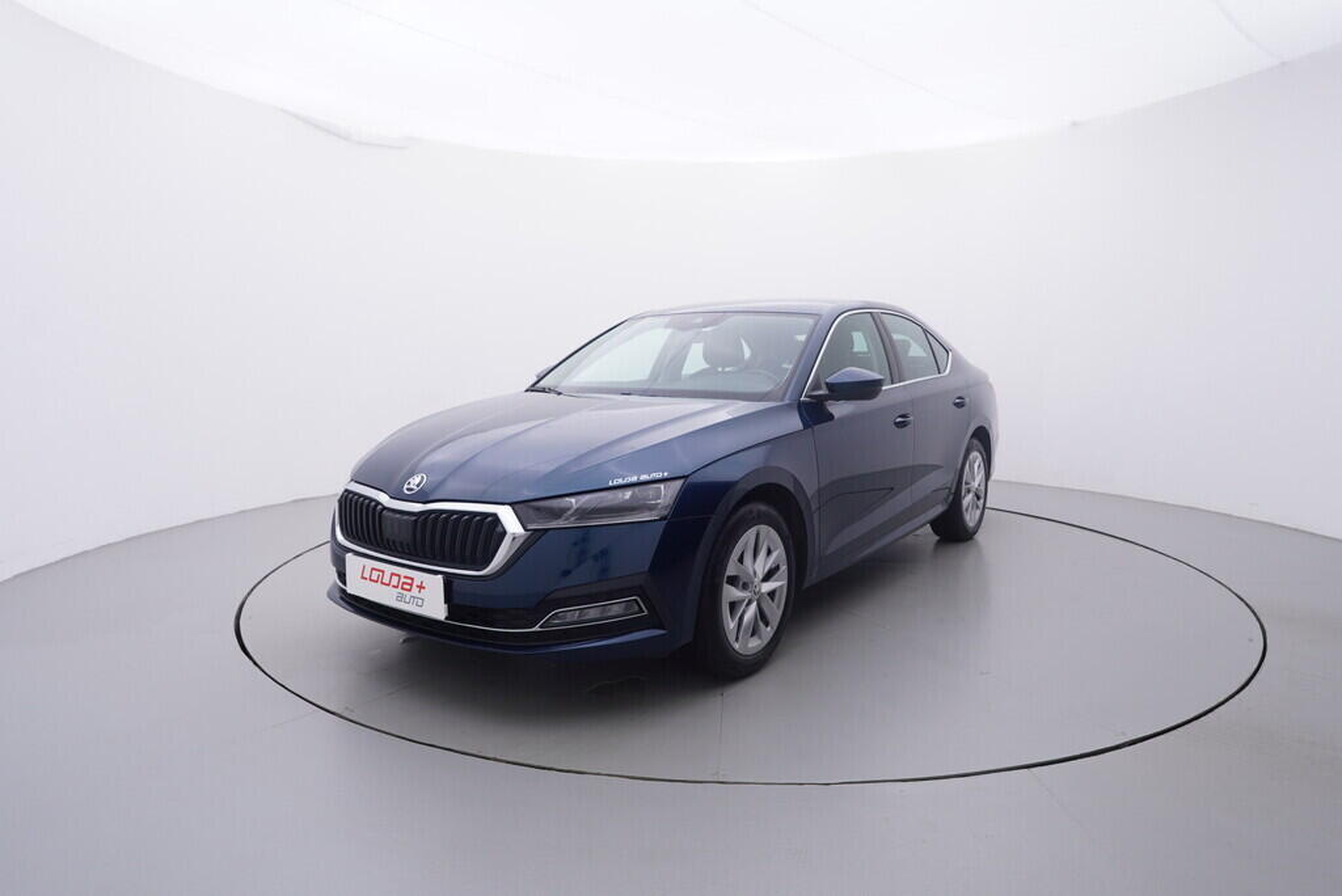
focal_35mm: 22
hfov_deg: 77.3
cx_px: 671
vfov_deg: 56.2
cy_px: 448
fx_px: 839
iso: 200
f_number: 5
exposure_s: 1/80
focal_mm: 15
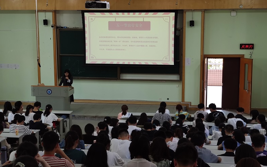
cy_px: 80
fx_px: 429
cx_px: 133
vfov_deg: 22.0
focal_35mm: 59
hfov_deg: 34.6
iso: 162
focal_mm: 8.16
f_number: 2
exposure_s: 1/100
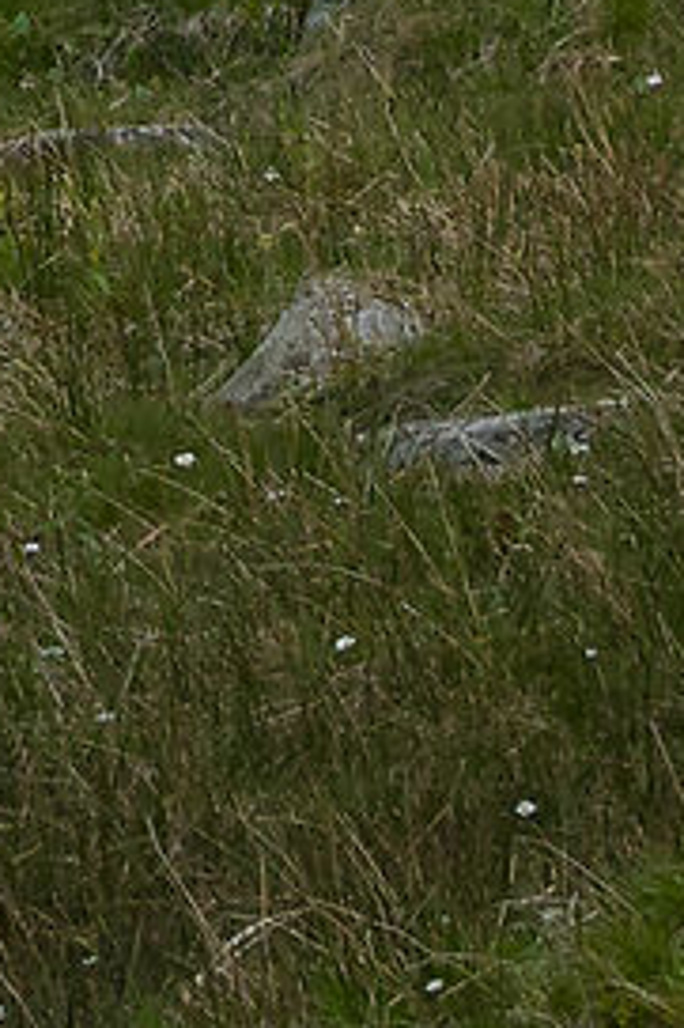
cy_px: -1534
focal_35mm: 318
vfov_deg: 6.2
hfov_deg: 4.3
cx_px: -355
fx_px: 9074
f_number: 8
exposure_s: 1/250
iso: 200
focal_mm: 24
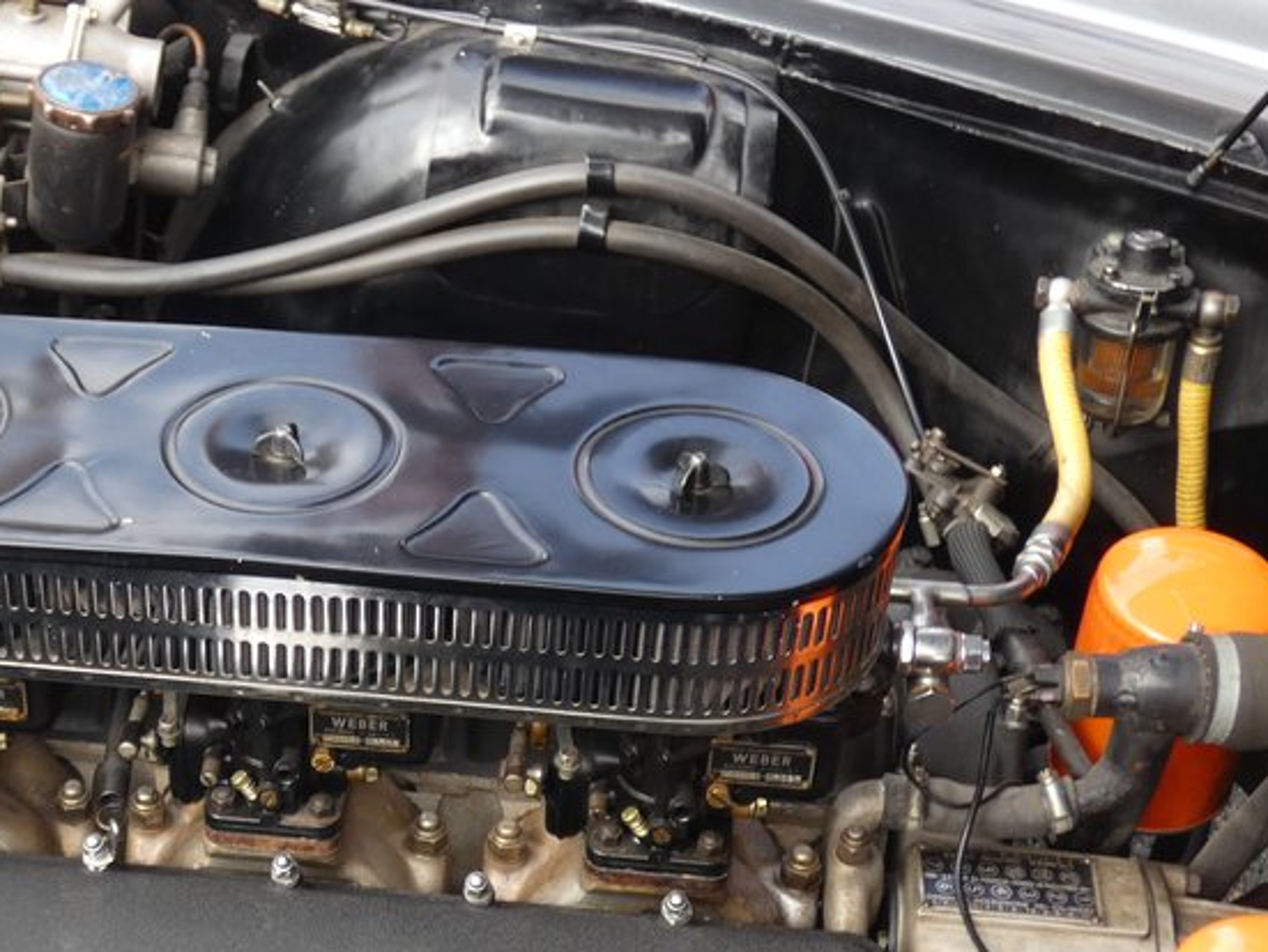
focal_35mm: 65
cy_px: 662
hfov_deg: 28.8
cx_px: 175
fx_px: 2383
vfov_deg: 22.5
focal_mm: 6.2
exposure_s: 1/100
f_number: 3.4
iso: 80
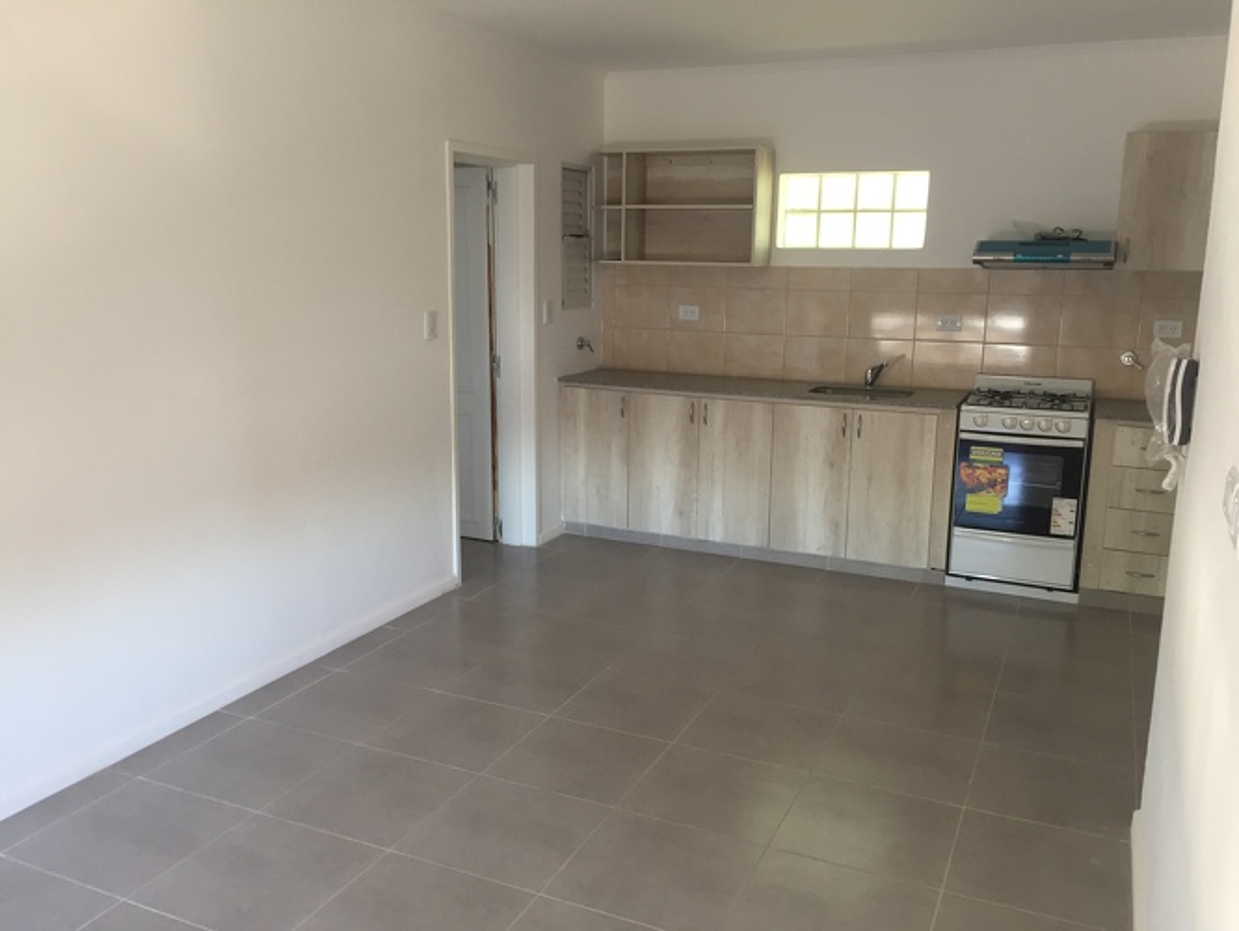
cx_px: 620
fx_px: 1038
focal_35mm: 29
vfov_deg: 48.3
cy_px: 466
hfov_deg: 61.6
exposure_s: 1/33
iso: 80
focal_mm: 4.15
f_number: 2.2
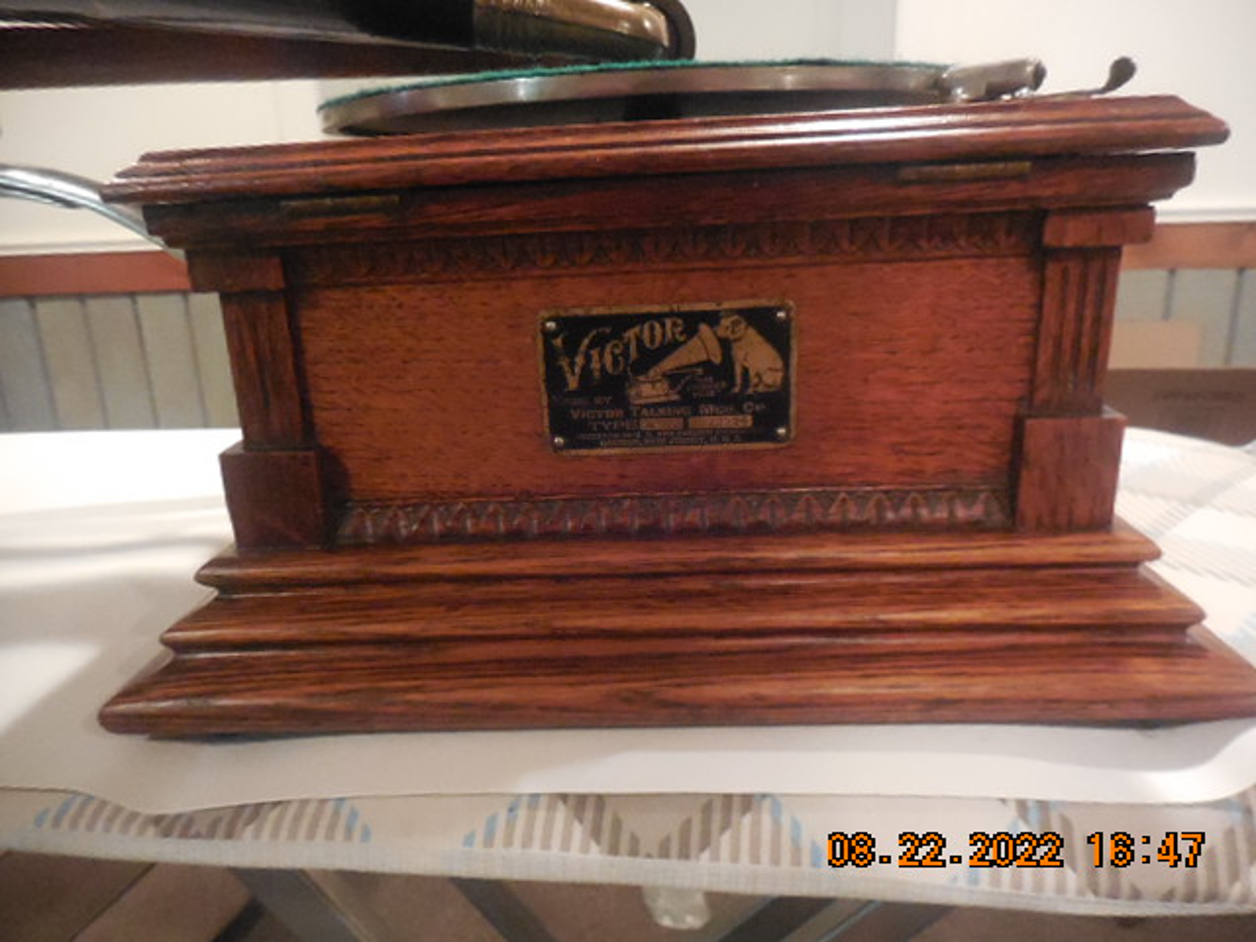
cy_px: 471
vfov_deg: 54.9
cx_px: 628
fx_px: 907
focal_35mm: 25
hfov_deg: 69.4
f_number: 3.7
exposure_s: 1/20
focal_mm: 4.5
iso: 1600
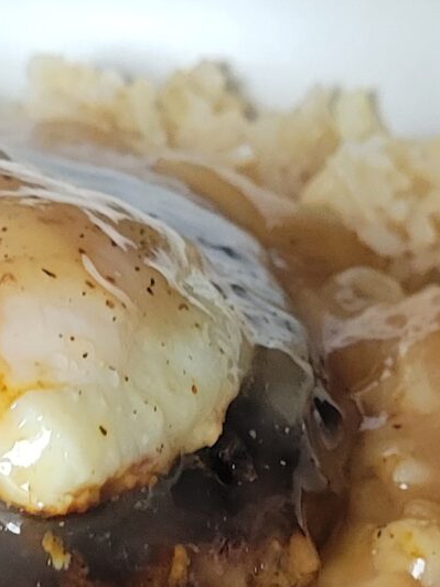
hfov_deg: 11.8
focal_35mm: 125
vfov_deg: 15.3
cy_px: 660
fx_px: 2118
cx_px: 290
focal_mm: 5.4
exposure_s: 1/120
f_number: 1.8
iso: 250
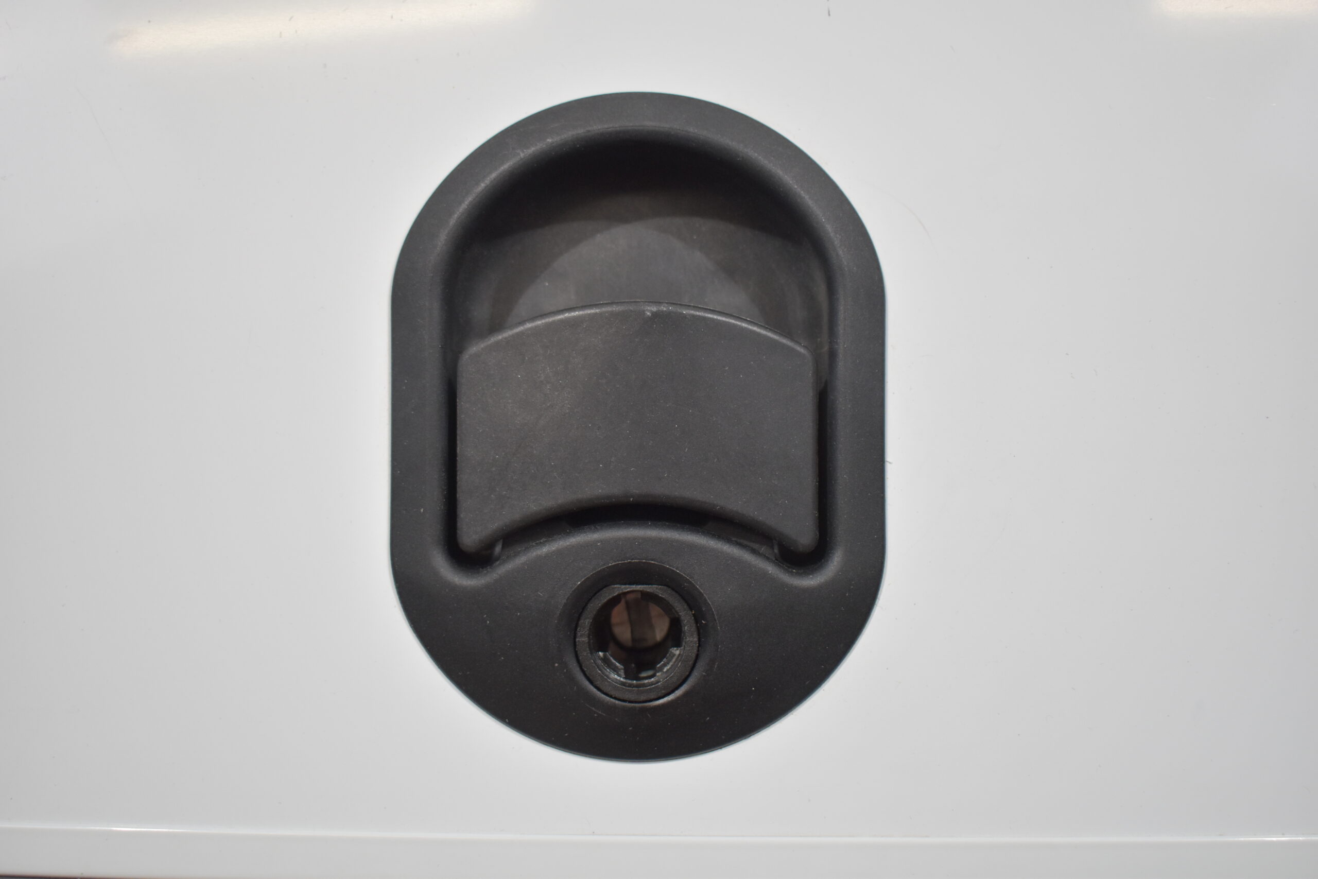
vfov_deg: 34.2
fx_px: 1428
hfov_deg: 49.6
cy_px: 440
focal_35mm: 39
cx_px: 659
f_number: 4
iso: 800
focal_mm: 26
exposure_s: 1/160
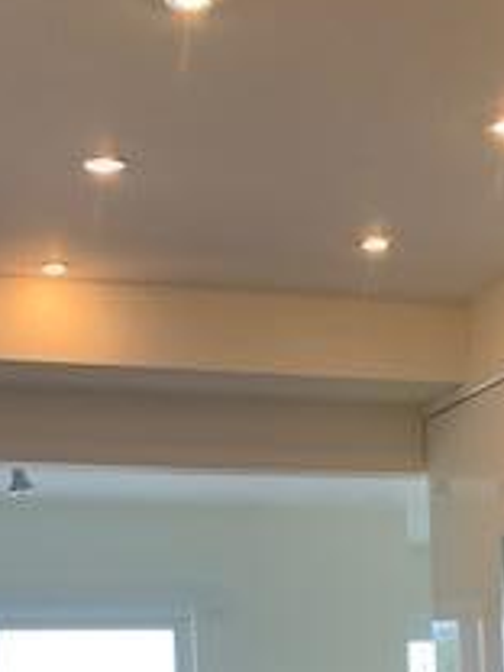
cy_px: 743
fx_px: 1553
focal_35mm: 80
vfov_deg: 22.9
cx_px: 378
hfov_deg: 18.3
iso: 64
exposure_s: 1/120
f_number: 1.8
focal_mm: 4.25
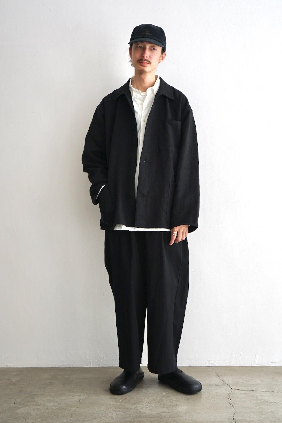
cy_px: 212
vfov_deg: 45.4
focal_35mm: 43
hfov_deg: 31.2
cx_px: 141
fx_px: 505
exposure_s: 1/60
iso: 250
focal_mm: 43
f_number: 4.5
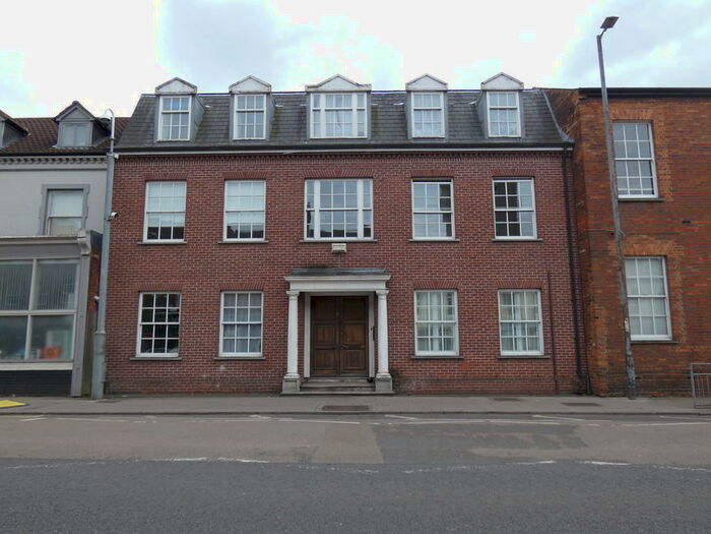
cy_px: 267
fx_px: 493
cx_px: 356
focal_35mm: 24
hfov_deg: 71.6
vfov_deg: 56.8
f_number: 3
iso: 80
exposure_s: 1/320
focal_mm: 4.3
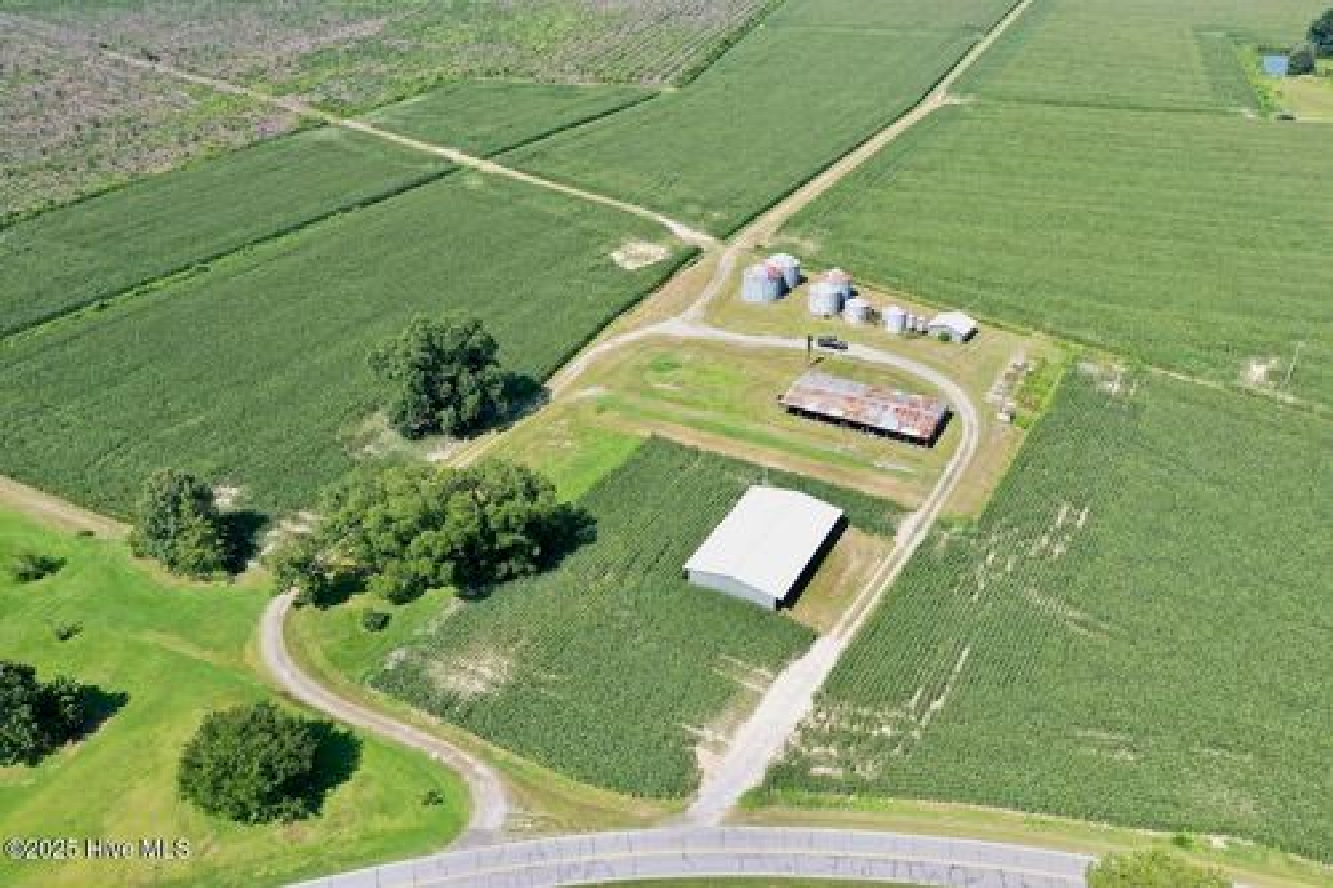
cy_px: 444
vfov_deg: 46.4
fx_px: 1036
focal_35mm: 28
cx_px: 666
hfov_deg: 65.5
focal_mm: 10.26
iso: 100
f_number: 5
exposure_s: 1/240
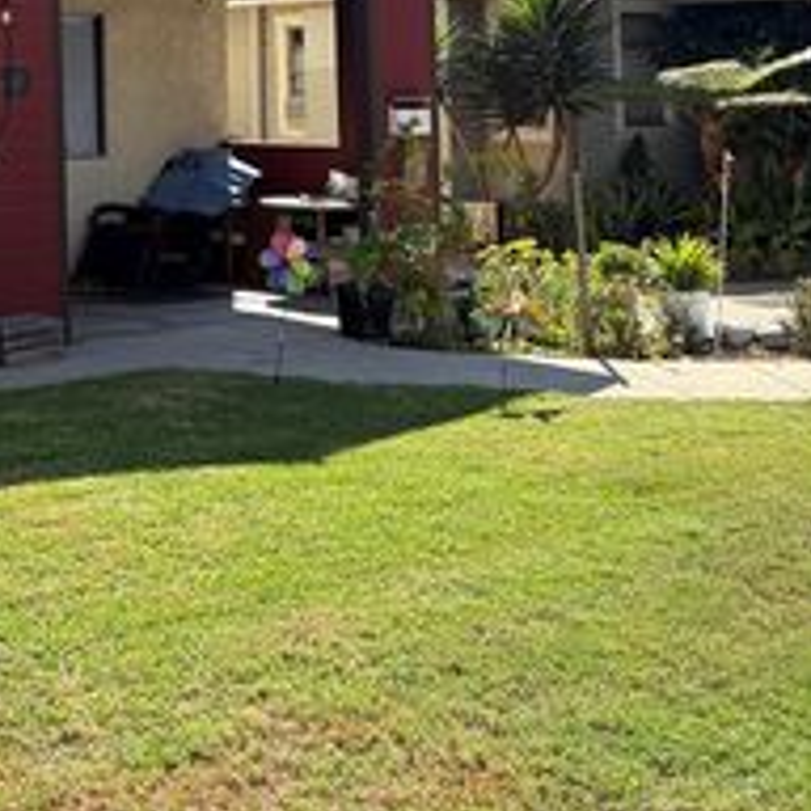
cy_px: 27
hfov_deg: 24.9
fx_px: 1590
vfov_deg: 27.2
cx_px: -237
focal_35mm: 60
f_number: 1.6
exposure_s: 1/2012
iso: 64
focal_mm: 5.96
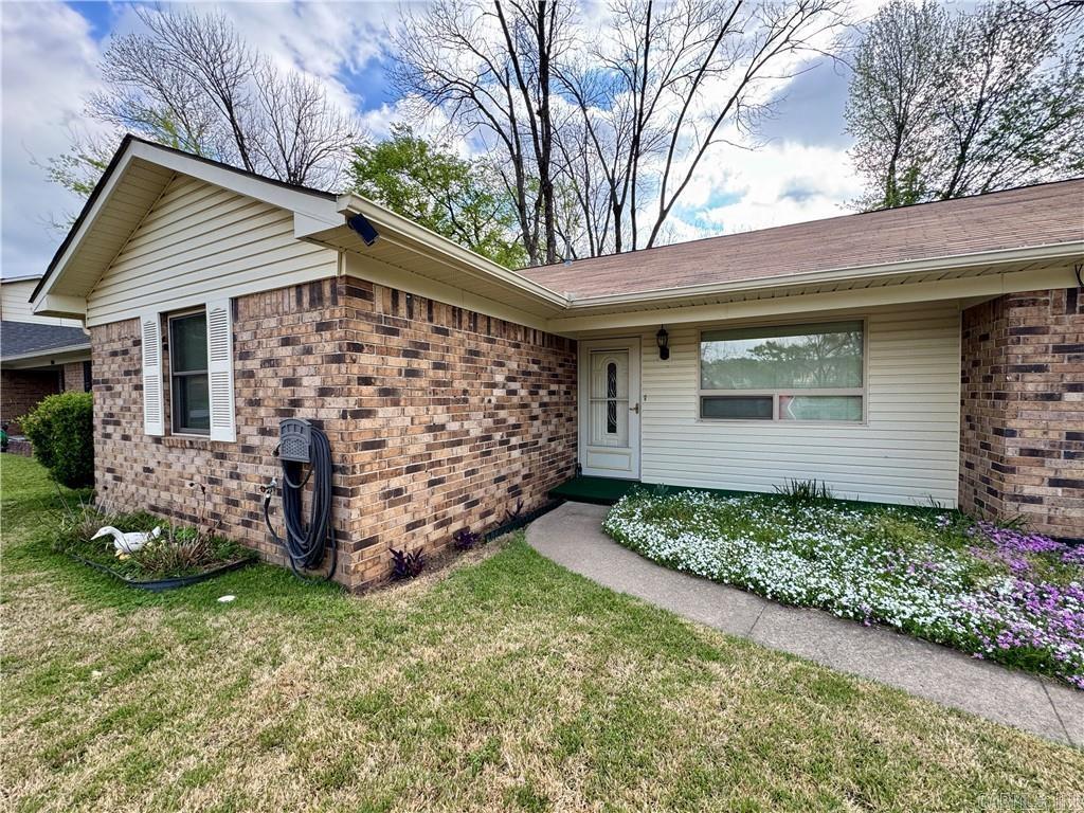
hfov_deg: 102.1
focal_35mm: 14
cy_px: 406
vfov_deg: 85.7
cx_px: 542
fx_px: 438
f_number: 2.2
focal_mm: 2.22
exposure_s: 1/266
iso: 40
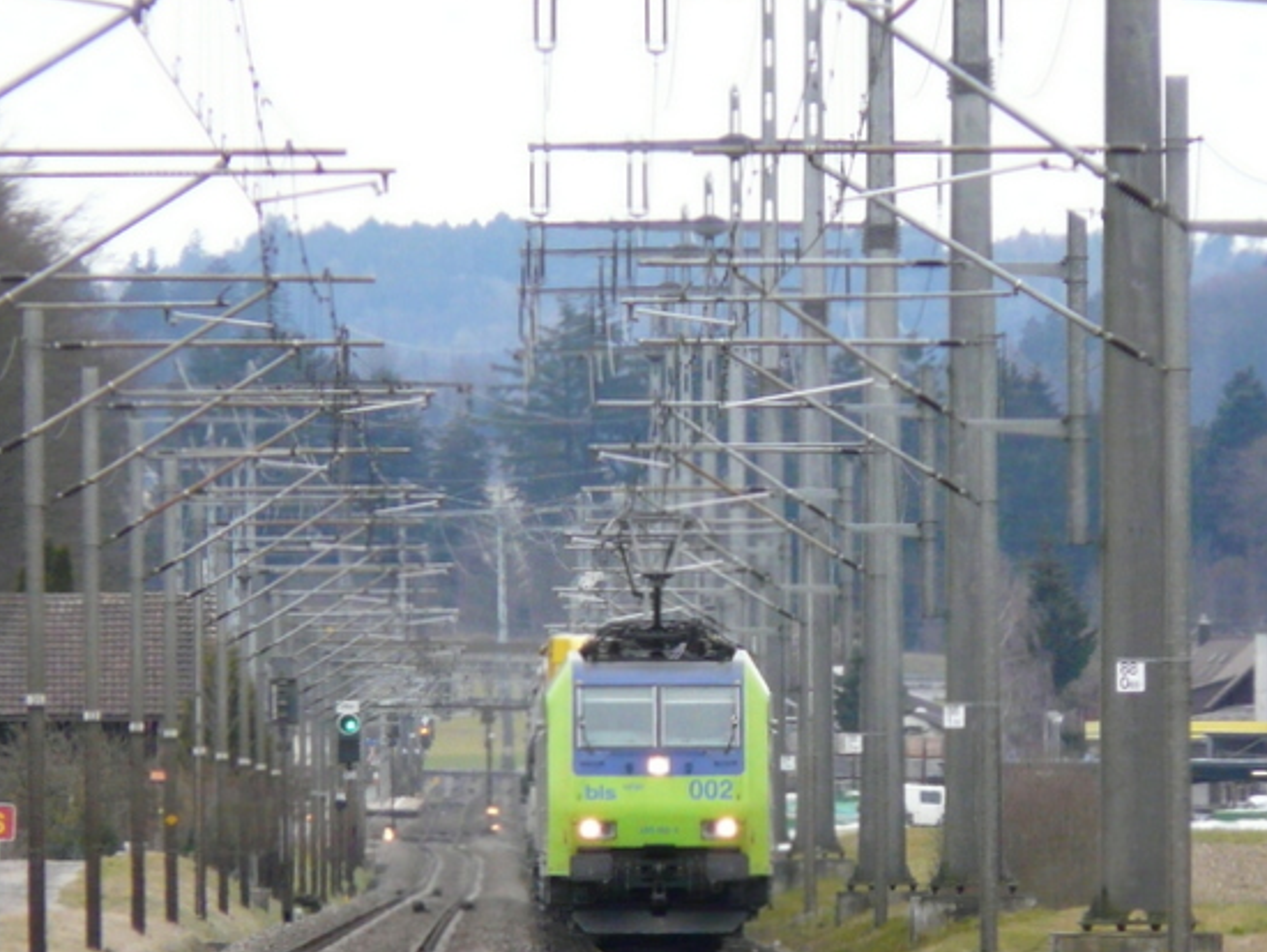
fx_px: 33542
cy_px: 698
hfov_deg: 2.2
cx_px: 751
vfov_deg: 1.6
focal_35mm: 916
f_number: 4.2
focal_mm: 82.8
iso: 400
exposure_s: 1/160
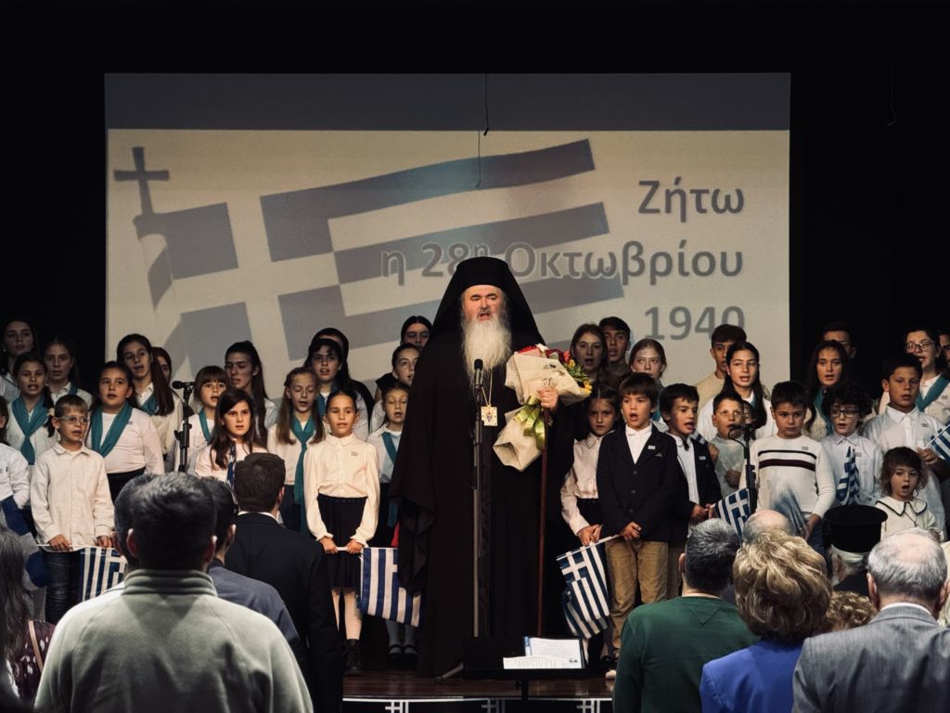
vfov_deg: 12.3
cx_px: 475
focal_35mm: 120
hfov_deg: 16.4
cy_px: 356
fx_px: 3293
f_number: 2.8
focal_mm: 15.66
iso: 400
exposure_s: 1/50
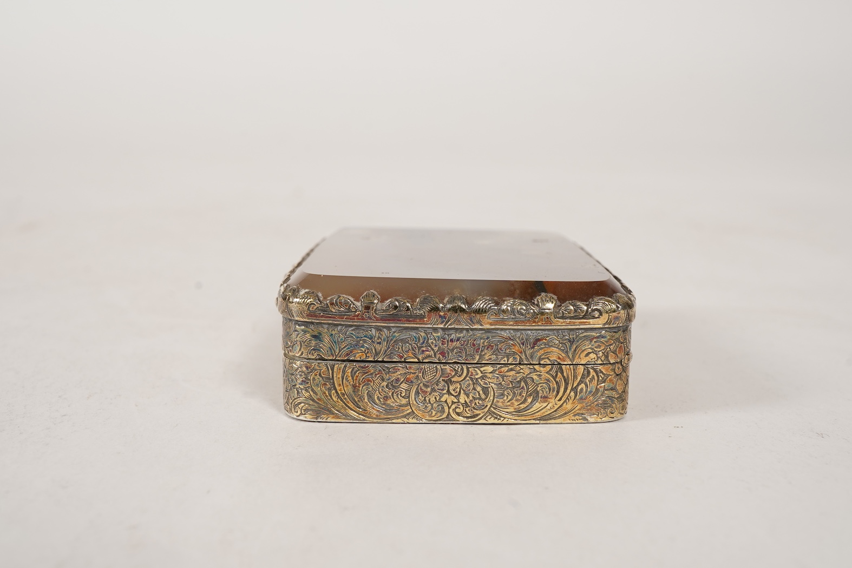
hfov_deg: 43.6
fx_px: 1065
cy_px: 284
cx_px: 426
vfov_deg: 29.9
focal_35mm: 45
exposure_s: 1/125
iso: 400
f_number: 22
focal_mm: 30
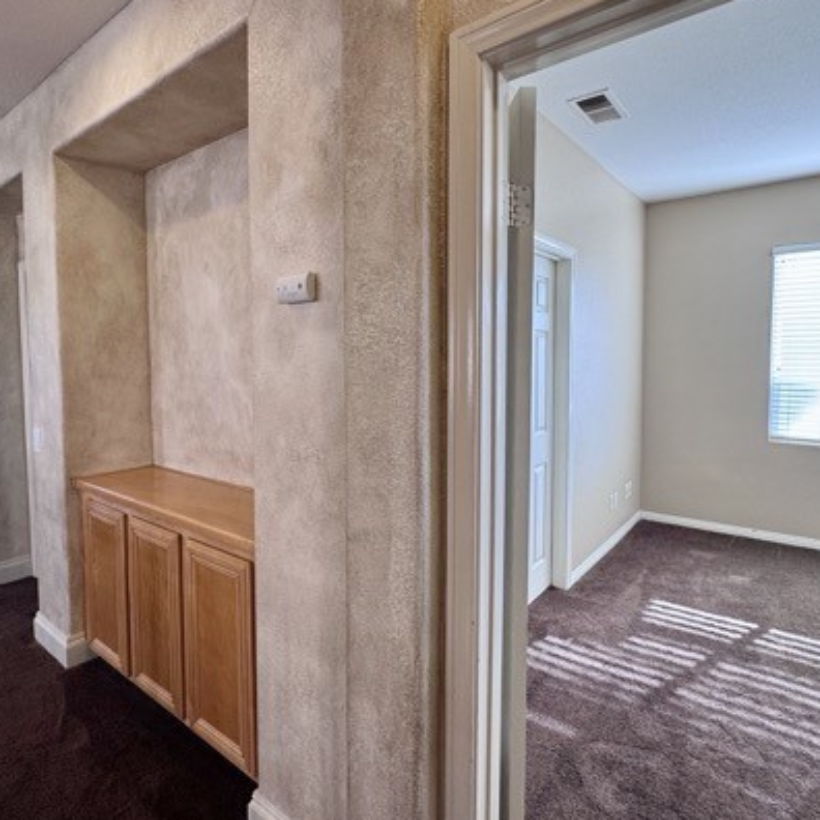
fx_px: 536
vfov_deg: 74.8
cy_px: 387
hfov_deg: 74.4
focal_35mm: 20
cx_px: 352
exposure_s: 1/120
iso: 125
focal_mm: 2.22
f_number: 2.2
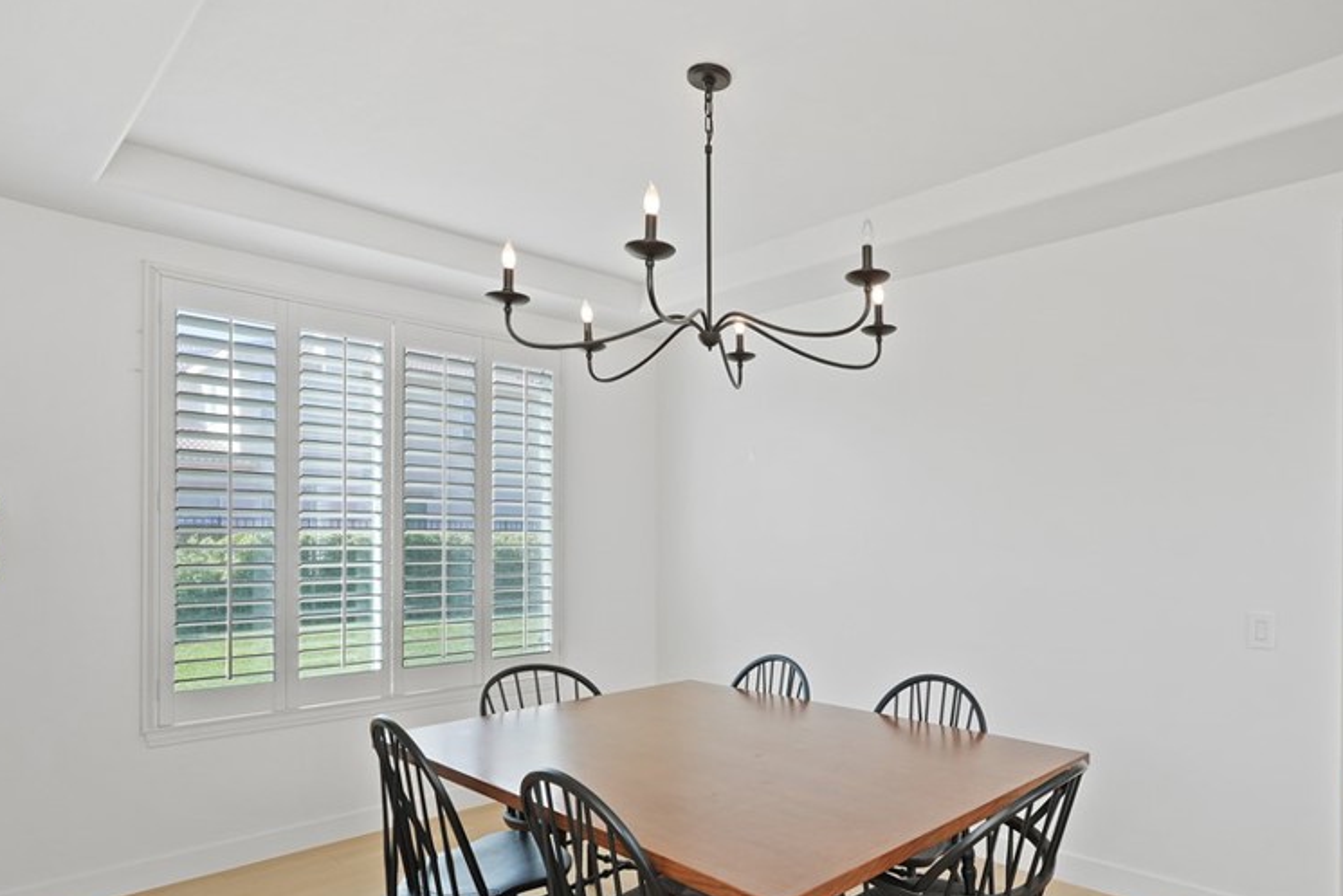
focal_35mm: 22
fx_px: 821
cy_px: 549
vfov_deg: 56.7
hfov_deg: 77.6
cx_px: 813
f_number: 4
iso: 200
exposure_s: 1/15
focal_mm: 16
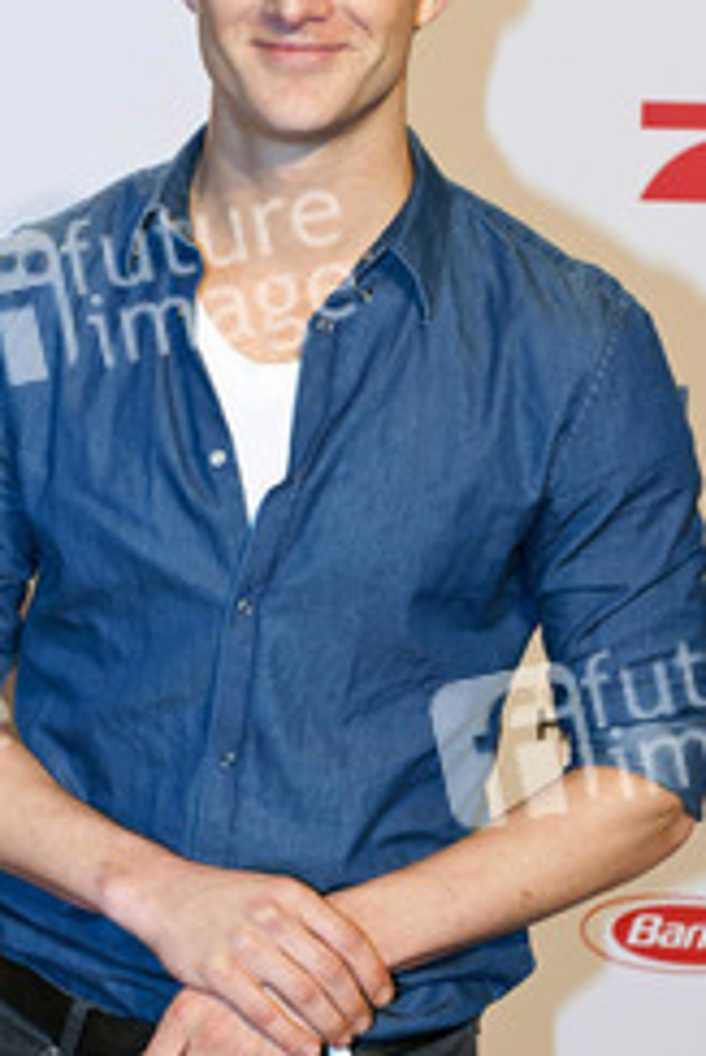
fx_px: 3172
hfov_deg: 12.7
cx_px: 262
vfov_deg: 18.9
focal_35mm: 108
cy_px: 511
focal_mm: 66
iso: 1600
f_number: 4.5
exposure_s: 1/250
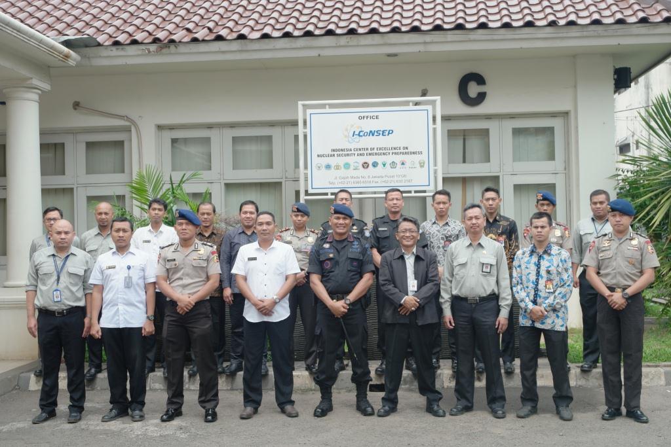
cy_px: 224
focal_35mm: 41
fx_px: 764
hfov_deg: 47.4
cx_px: 336
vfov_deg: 32.6
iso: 100
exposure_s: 1/200
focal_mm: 27
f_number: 8
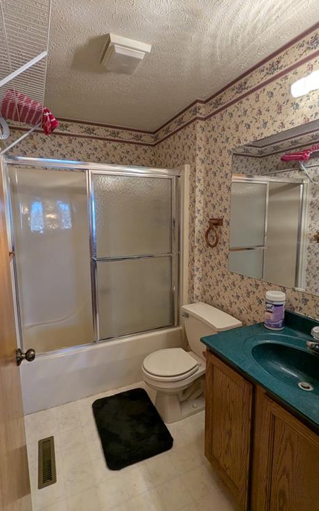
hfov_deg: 65.0
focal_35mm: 18
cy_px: 252
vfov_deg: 91.1
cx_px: 156
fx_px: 250
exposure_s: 1/60
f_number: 2.2
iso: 65
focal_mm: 2.35
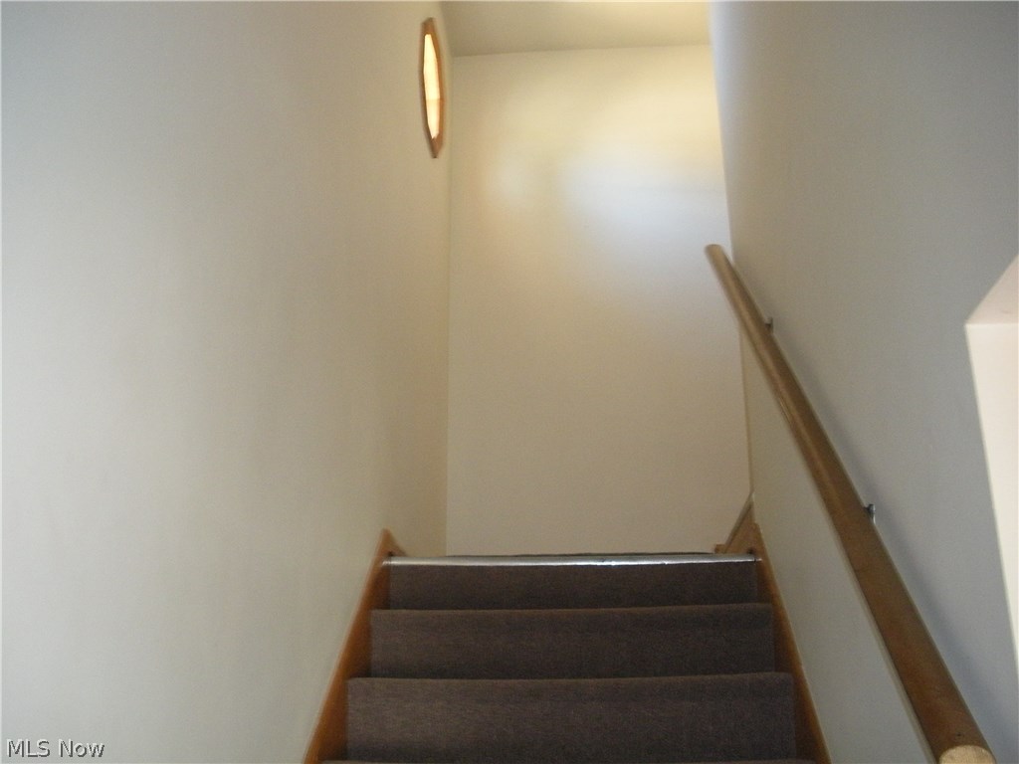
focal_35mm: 36
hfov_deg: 51.4
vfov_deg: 39.7
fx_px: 1060
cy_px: 382
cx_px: 510
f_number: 3.5
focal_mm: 6.3
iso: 400
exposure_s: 1/21.4
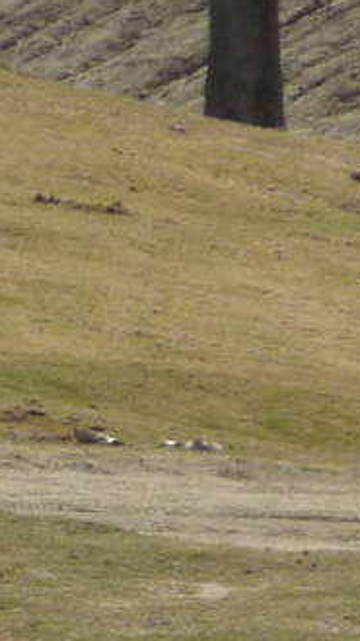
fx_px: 26973
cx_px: -656
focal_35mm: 1589
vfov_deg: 1.4
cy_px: 832
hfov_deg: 0.8
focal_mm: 49.2
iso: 160
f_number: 5.6
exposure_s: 1/1000
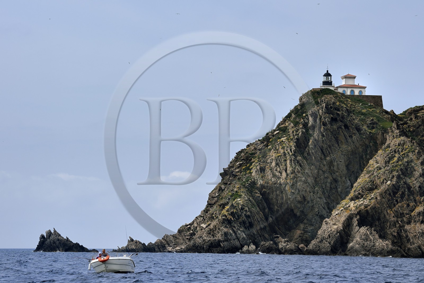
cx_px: 212
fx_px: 1531
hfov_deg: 15.8
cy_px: 142
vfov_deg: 10.5
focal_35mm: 130
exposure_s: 1/1000
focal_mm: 130
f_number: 8
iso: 200
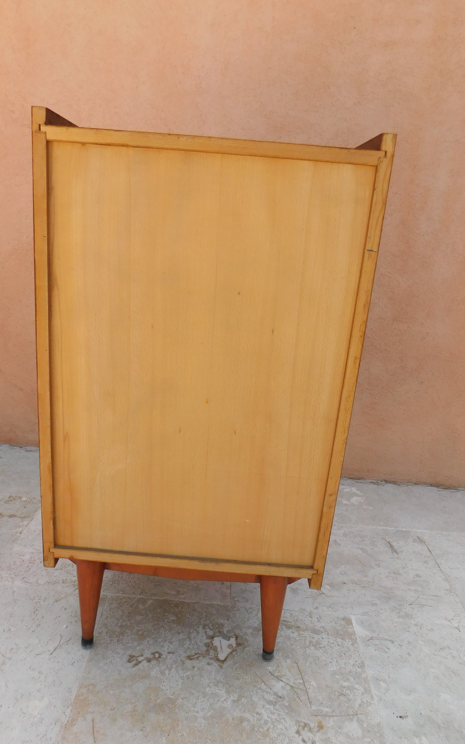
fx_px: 507
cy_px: 375
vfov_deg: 72.5
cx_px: 219
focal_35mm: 25
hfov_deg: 49.3
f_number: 3
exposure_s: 1/400
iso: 125
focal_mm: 4
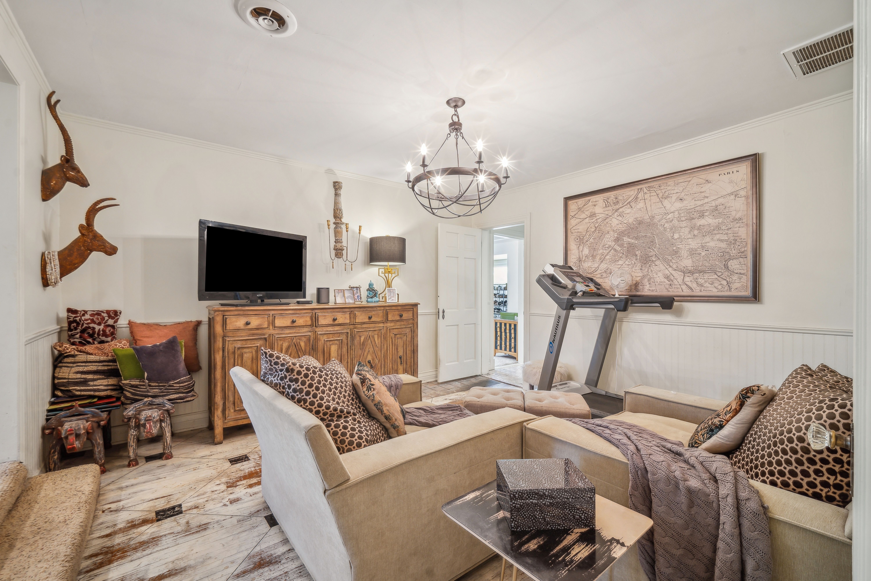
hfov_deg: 104.3
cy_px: 290
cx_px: 436
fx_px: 339
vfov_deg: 81.2
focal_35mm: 14
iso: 640
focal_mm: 14
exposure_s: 1/2.5
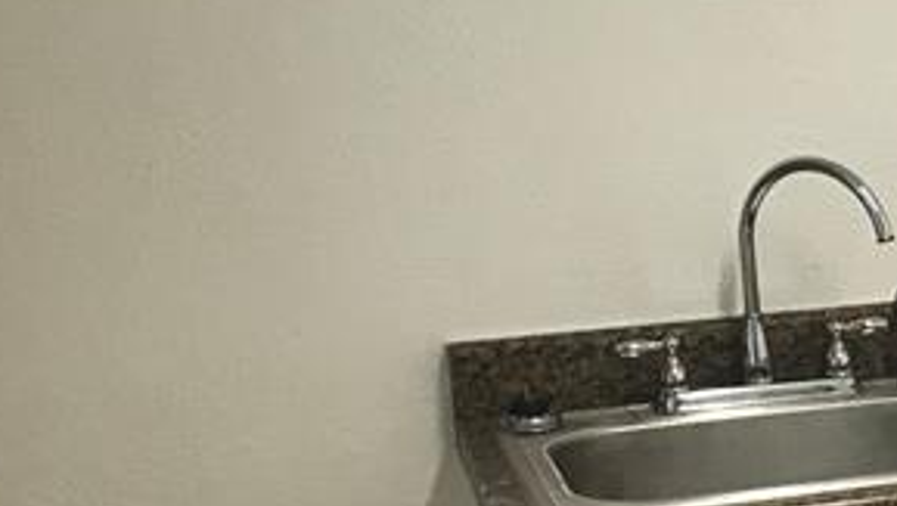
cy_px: 506
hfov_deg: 18.1
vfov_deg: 11.1
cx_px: 1245
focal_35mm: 108
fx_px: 2570
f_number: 1.8
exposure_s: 1/30
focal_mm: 3.99
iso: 32
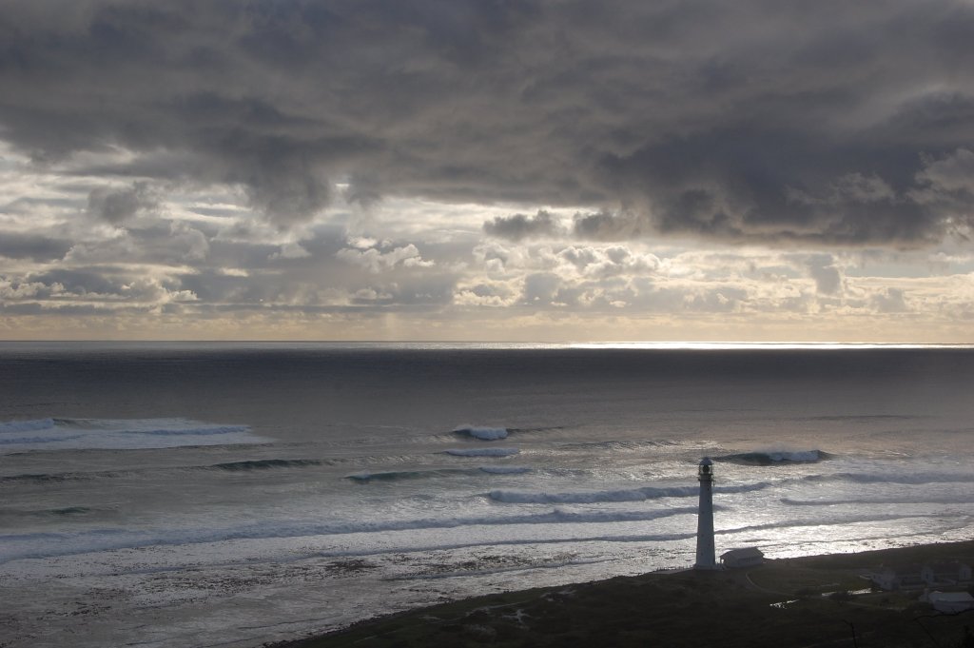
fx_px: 1703
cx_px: 487
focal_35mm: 63
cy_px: 324
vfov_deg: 21.5
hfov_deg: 31.9
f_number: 11
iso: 200
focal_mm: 42
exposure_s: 1/640
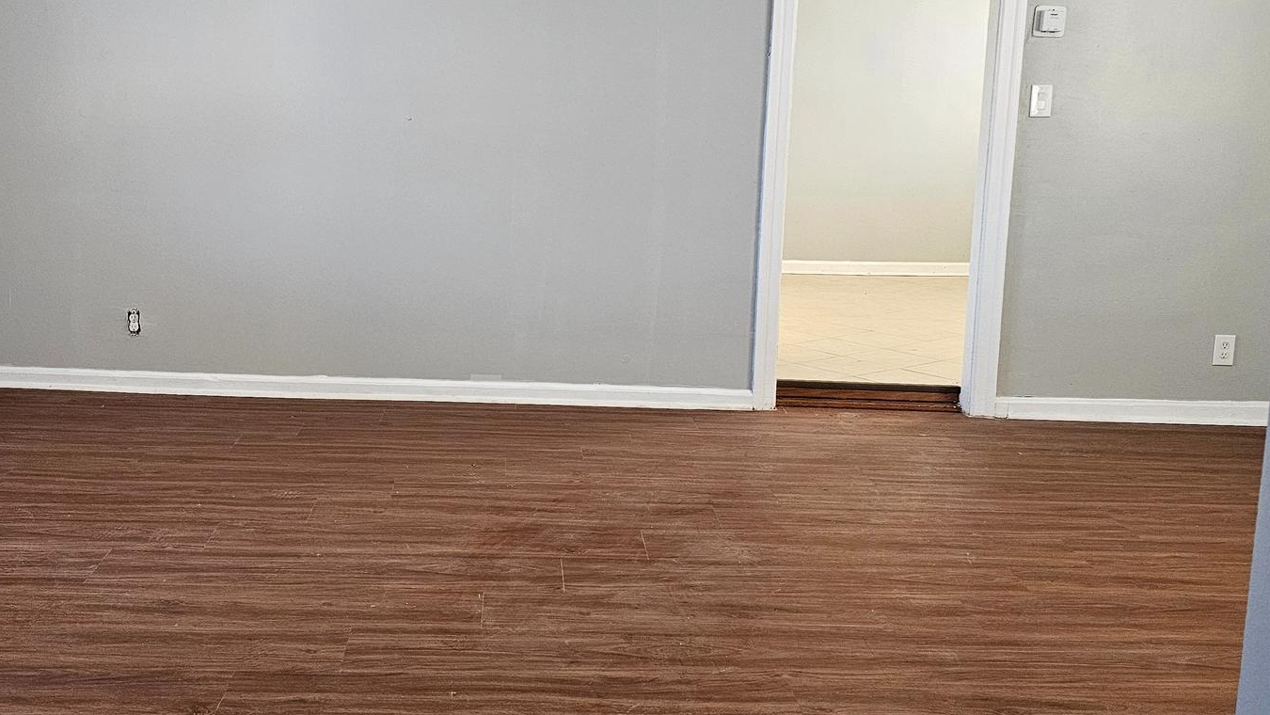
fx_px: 1280
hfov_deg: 52.6
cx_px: 545
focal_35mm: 38
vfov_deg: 31.1
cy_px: 287
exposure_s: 1/170
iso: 400
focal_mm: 6.3
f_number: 1.7
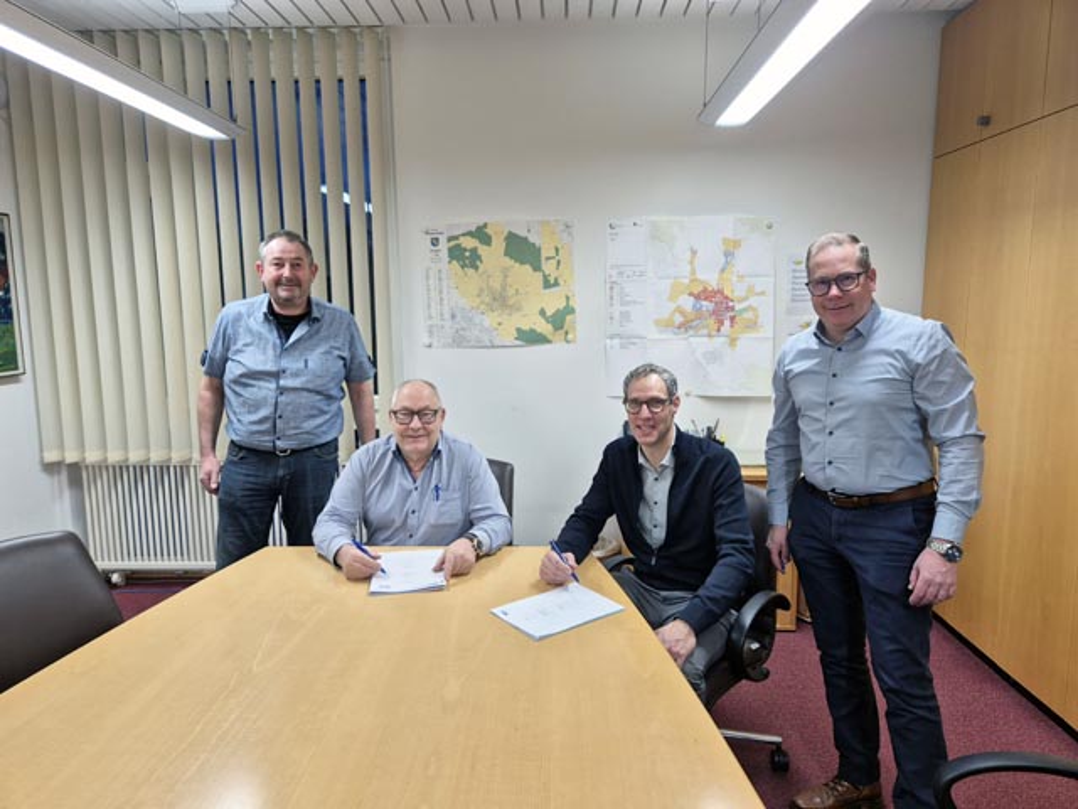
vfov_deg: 58.9
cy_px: 404
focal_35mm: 23
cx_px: 539
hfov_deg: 73.9
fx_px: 716
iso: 64
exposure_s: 1/100
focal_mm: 5.4
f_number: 1.8
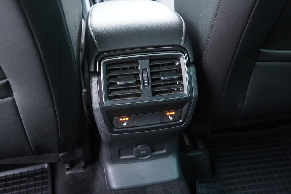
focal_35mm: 36
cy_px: 97
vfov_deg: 36.9
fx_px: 291
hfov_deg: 53.1
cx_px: 146
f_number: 2.8
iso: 1600
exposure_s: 1/40
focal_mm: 24
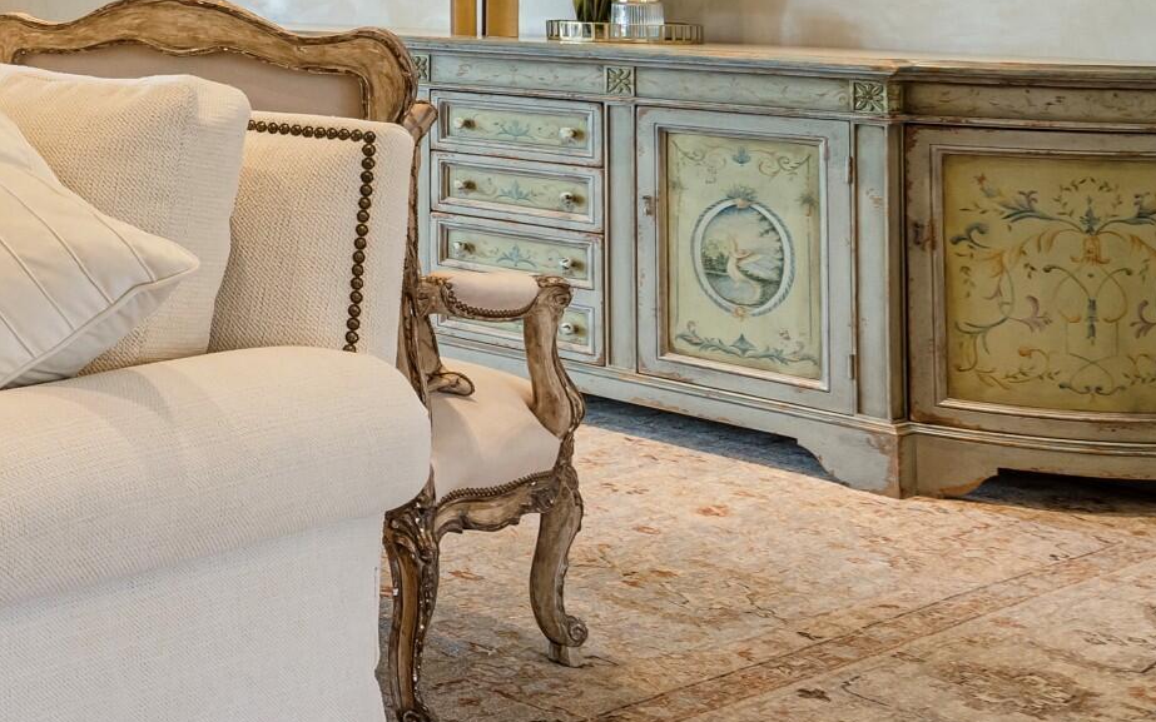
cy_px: -14
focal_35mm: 53
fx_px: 1670
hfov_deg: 26.3
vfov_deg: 23.3
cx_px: -629
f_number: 9
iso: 320
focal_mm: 16
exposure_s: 1
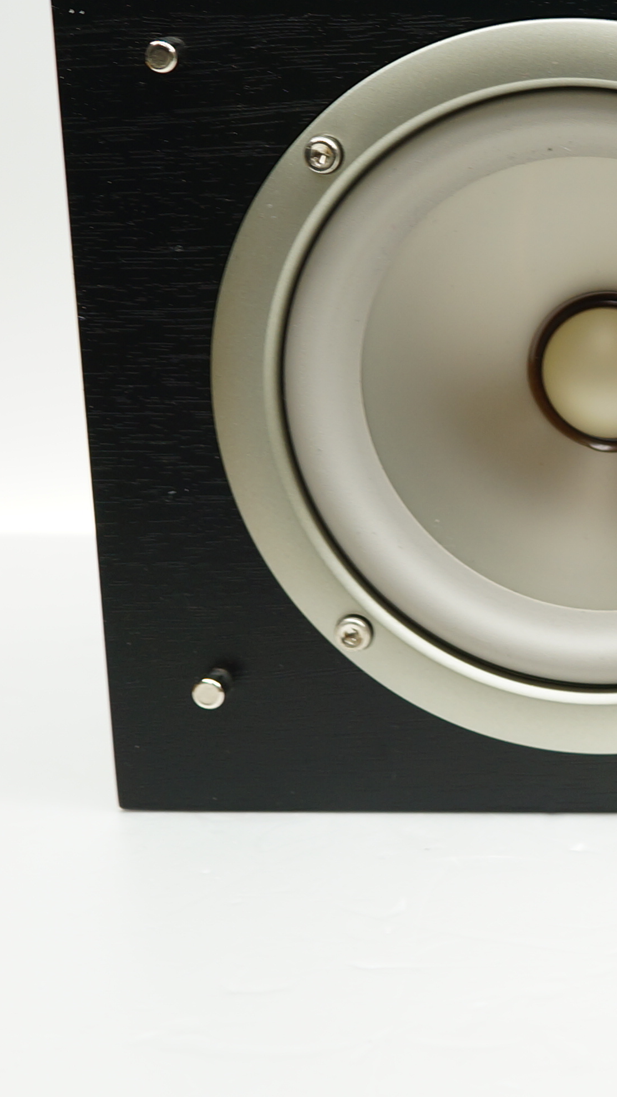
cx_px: 1356
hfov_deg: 9.5
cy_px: 346
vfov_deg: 18.2
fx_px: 3403
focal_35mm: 117
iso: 100
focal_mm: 30
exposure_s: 1/50
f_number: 3.5
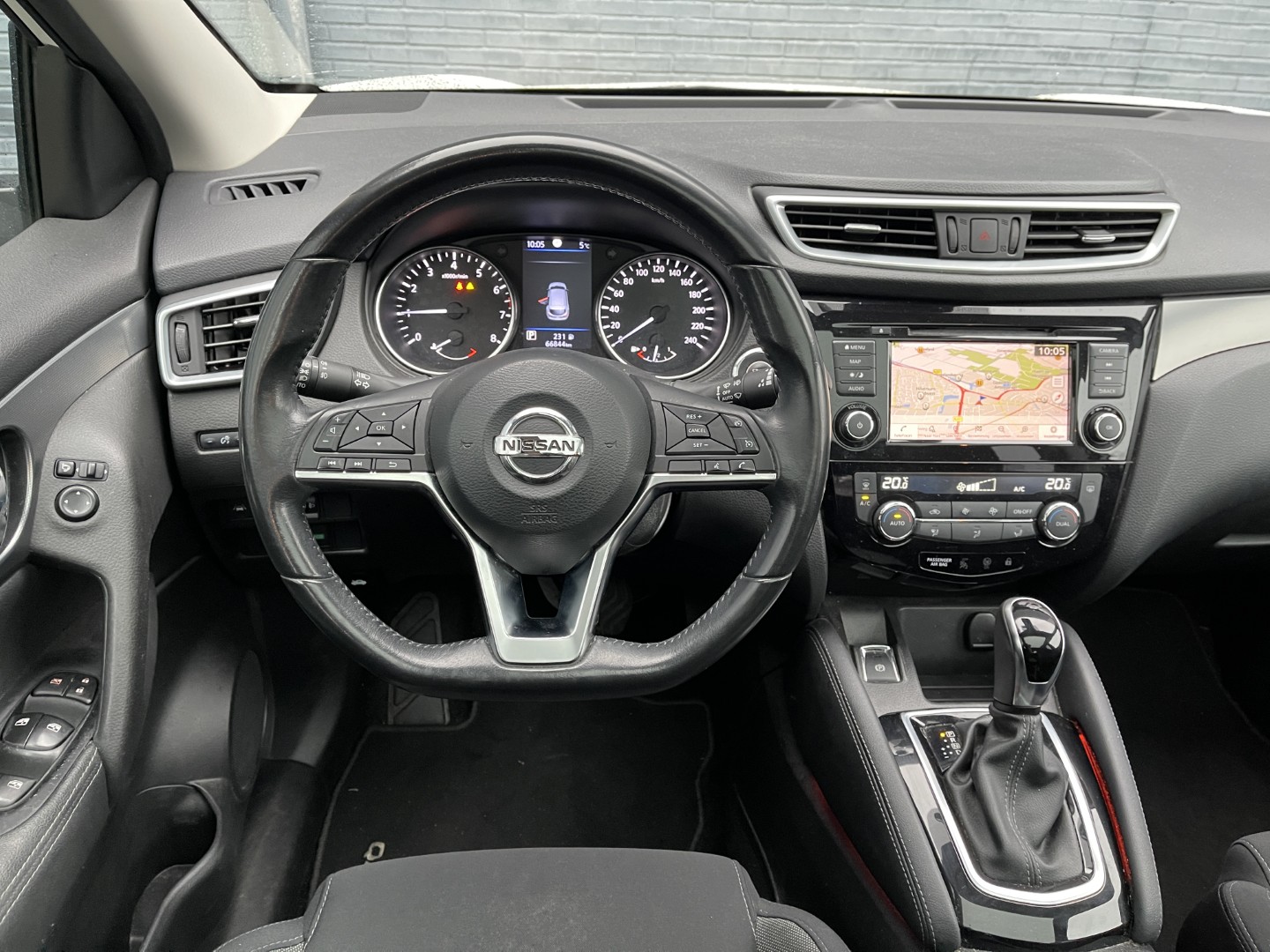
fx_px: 917
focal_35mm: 25
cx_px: 635
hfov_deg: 69.4
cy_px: 476
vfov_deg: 54.9
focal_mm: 5.1
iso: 400
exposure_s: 1/56
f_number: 1.6
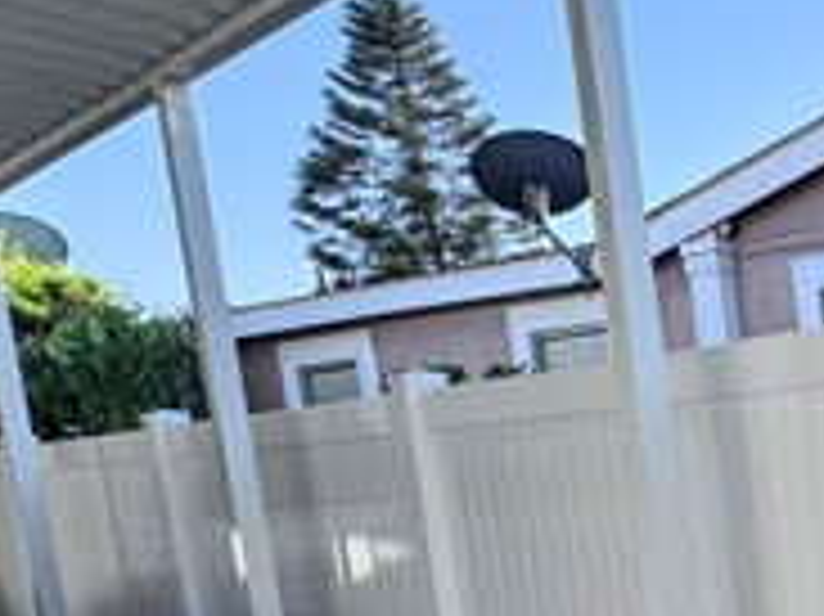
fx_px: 1166
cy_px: 553
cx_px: 1292
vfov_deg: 28.5
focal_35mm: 49
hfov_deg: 26.1
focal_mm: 2.22
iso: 40
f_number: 2.2
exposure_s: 1/356
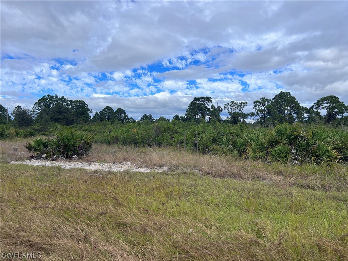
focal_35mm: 26
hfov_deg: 67.3
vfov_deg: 53.1
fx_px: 261
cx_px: 174
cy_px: 130
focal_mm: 5.7
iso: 50
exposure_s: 1/5319
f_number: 1.5
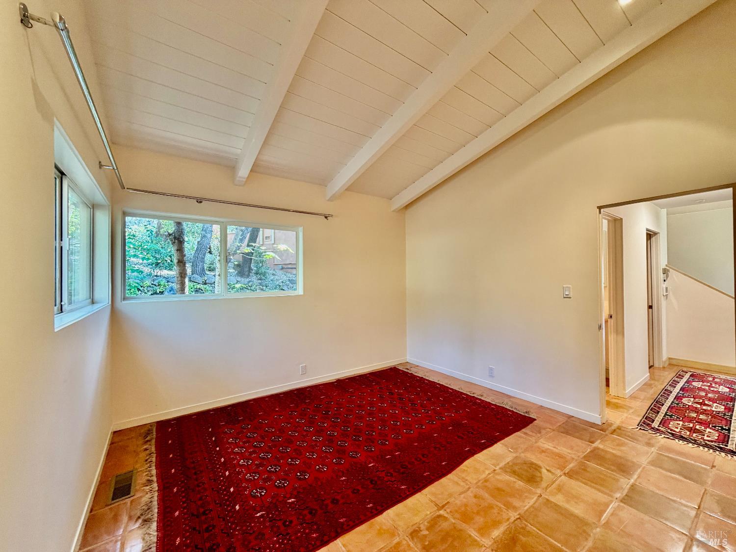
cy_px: 276
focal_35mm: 14
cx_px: 368
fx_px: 298
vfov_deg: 85.7
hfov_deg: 102.1
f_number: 2.2
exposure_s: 1/60
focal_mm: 2.22
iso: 250
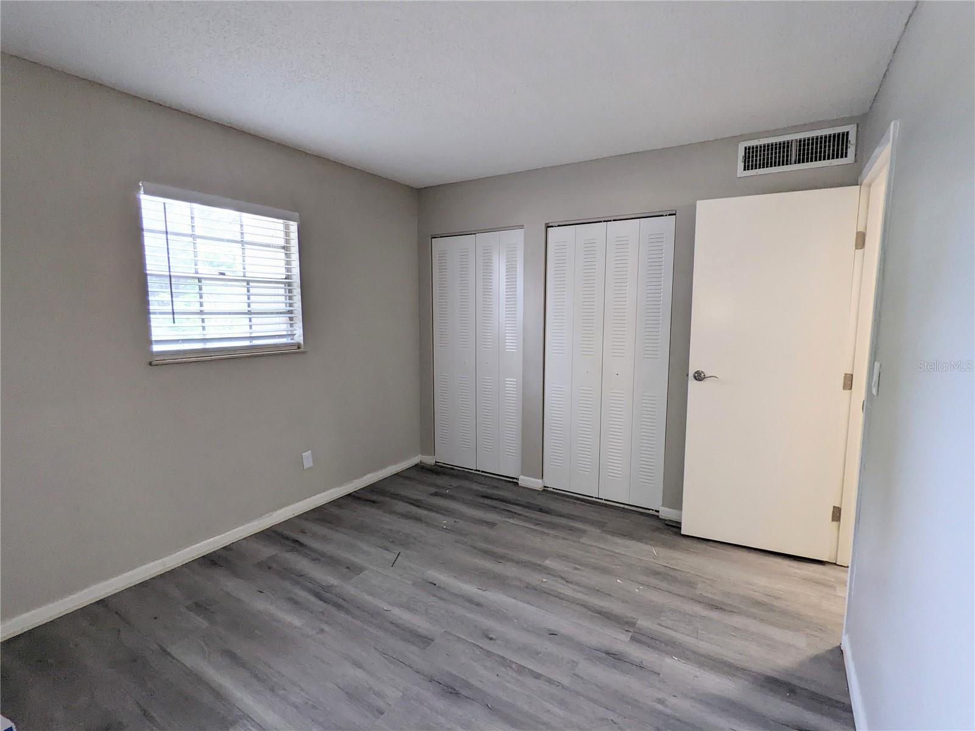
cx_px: 488
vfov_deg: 78.1
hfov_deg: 94.5
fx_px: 451
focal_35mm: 16
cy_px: 366
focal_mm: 2.22
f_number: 2.2
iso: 210
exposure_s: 1/120
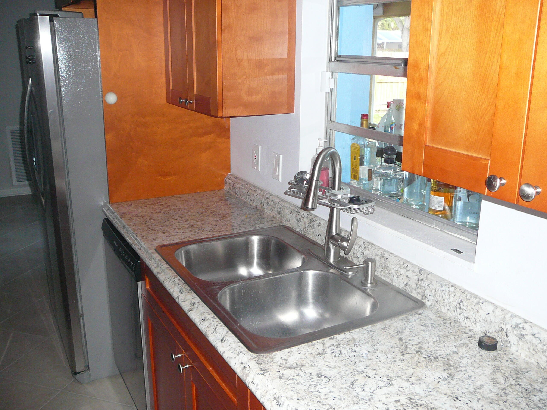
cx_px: 274
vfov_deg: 40.7
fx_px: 553
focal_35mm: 35
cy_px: 205
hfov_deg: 52.6
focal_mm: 5.2
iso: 200
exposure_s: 1/30
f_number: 2.8
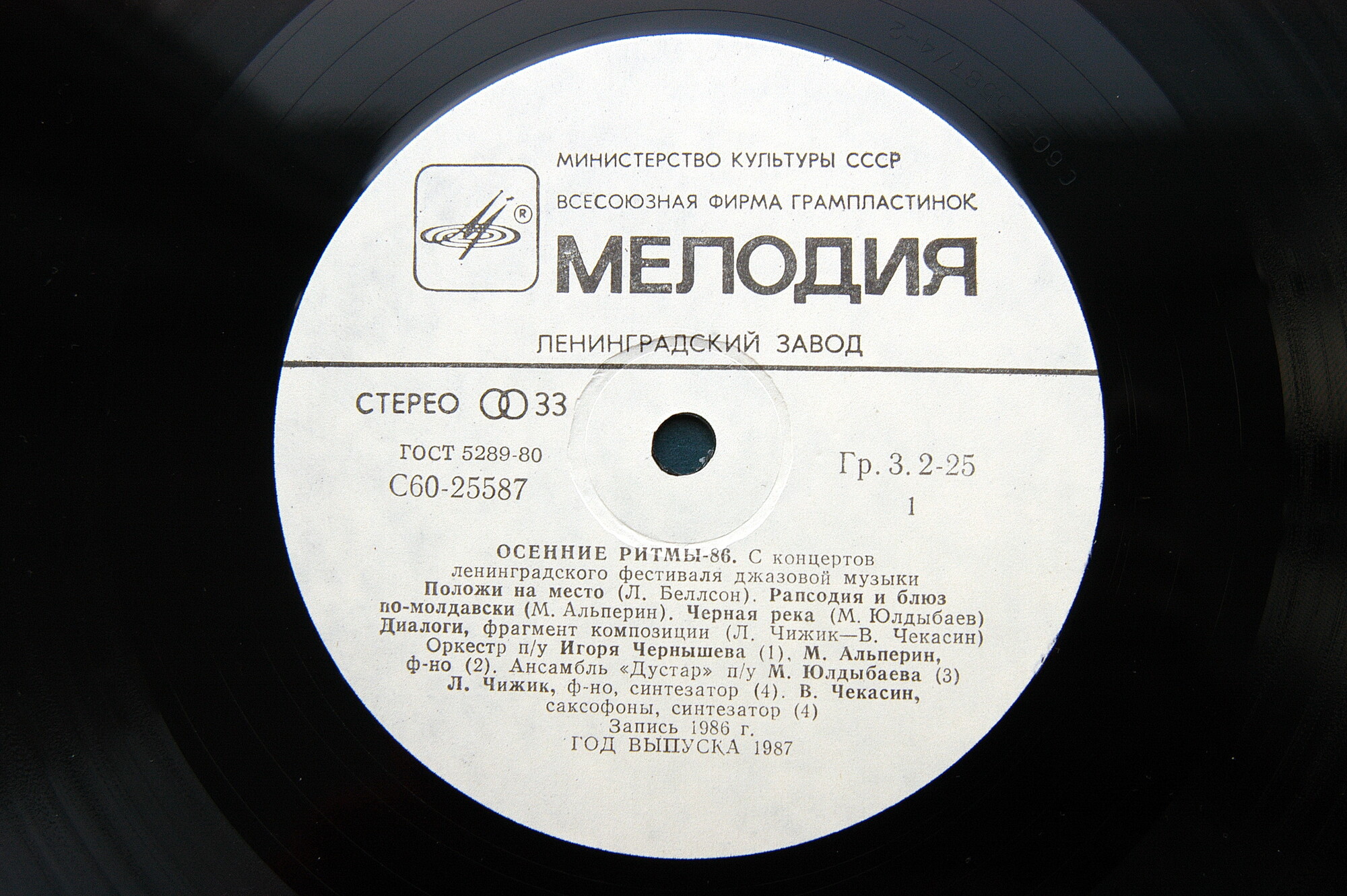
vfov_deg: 25.7
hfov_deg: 37.9
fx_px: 1963
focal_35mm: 52
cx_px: 674
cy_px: 448
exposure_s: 1/125
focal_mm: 35
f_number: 5.6
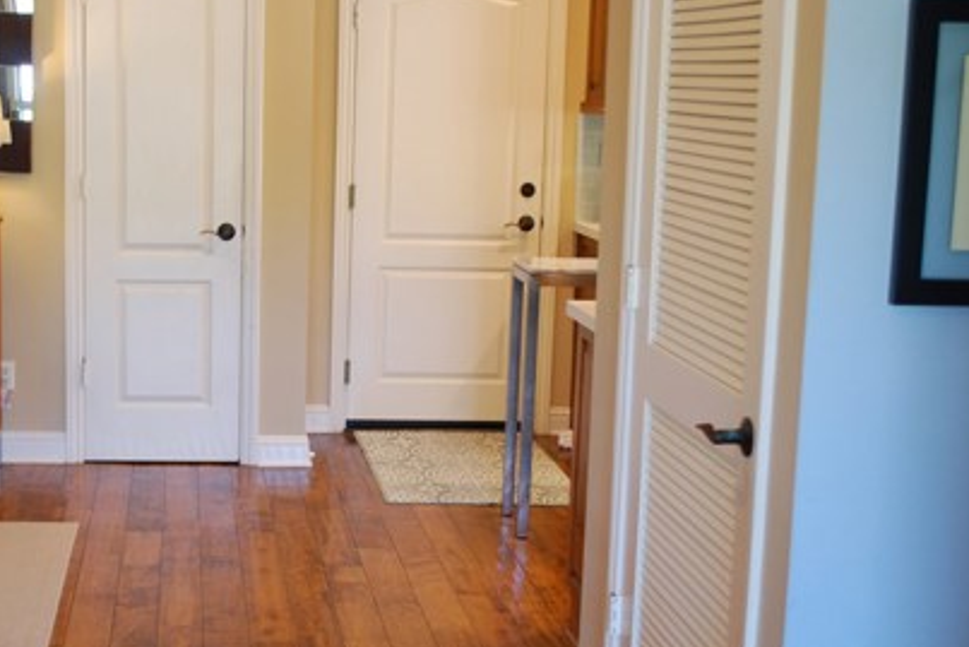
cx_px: 228
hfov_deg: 31.7
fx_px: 1669
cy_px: 332
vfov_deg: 21.9
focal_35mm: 62
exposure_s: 1/15
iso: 400
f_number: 4.2
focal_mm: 26
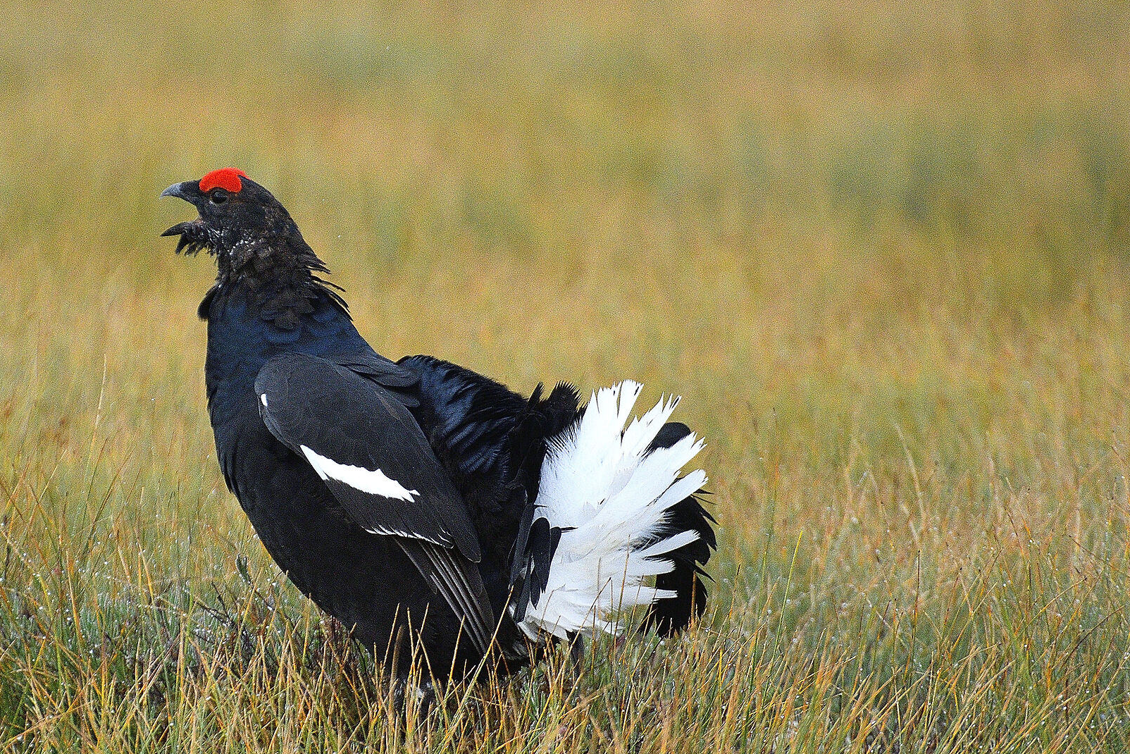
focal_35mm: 561
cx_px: 366
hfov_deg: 3.7
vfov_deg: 2.5
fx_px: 17611
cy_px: 443
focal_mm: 250
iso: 1250
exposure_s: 1/500
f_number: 5.6
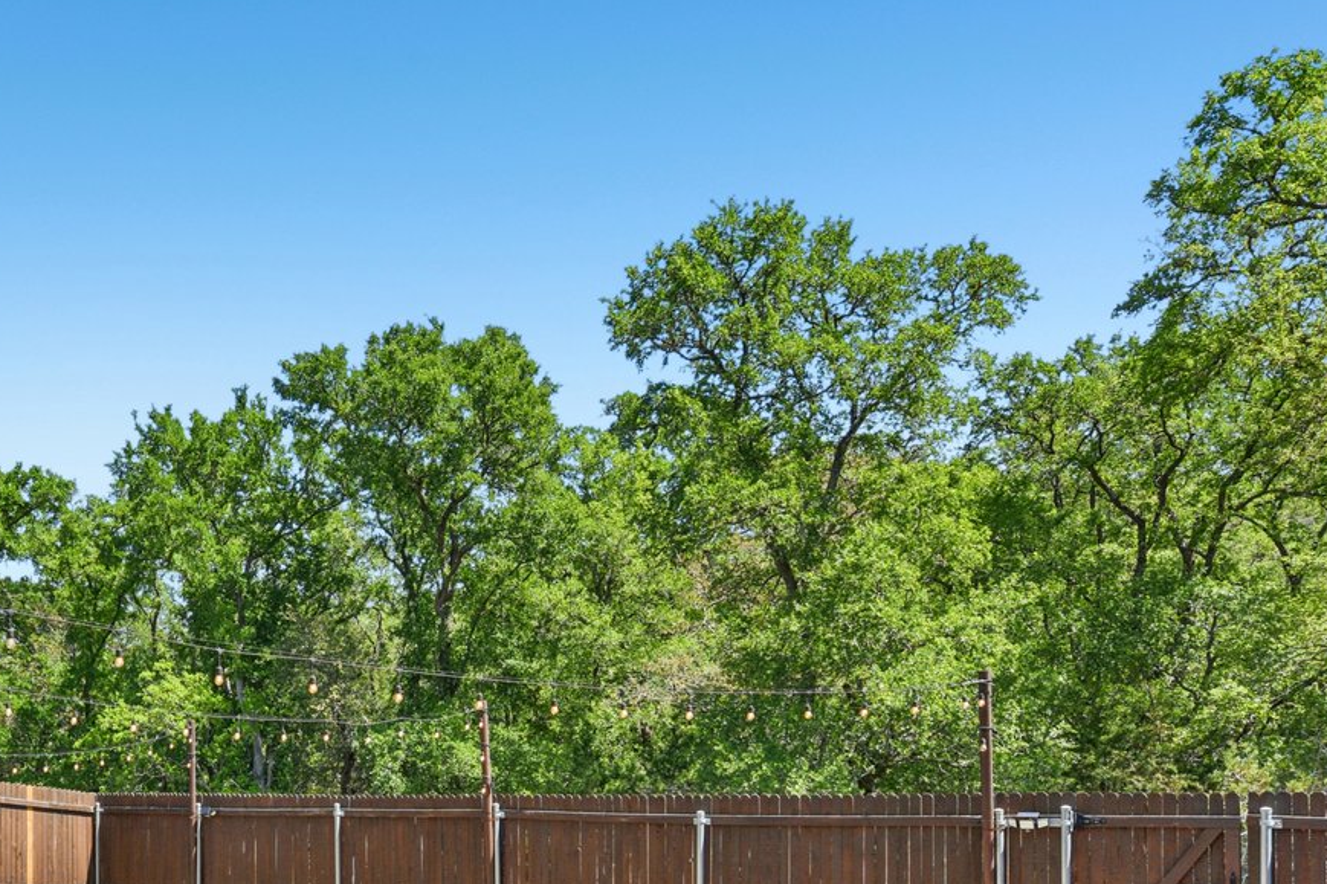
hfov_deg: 51.6
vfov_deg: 37.5
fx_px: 1216
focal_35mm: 33
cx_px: 173
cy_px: 784
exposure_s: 1/250
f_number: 8
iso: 100
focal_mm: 14
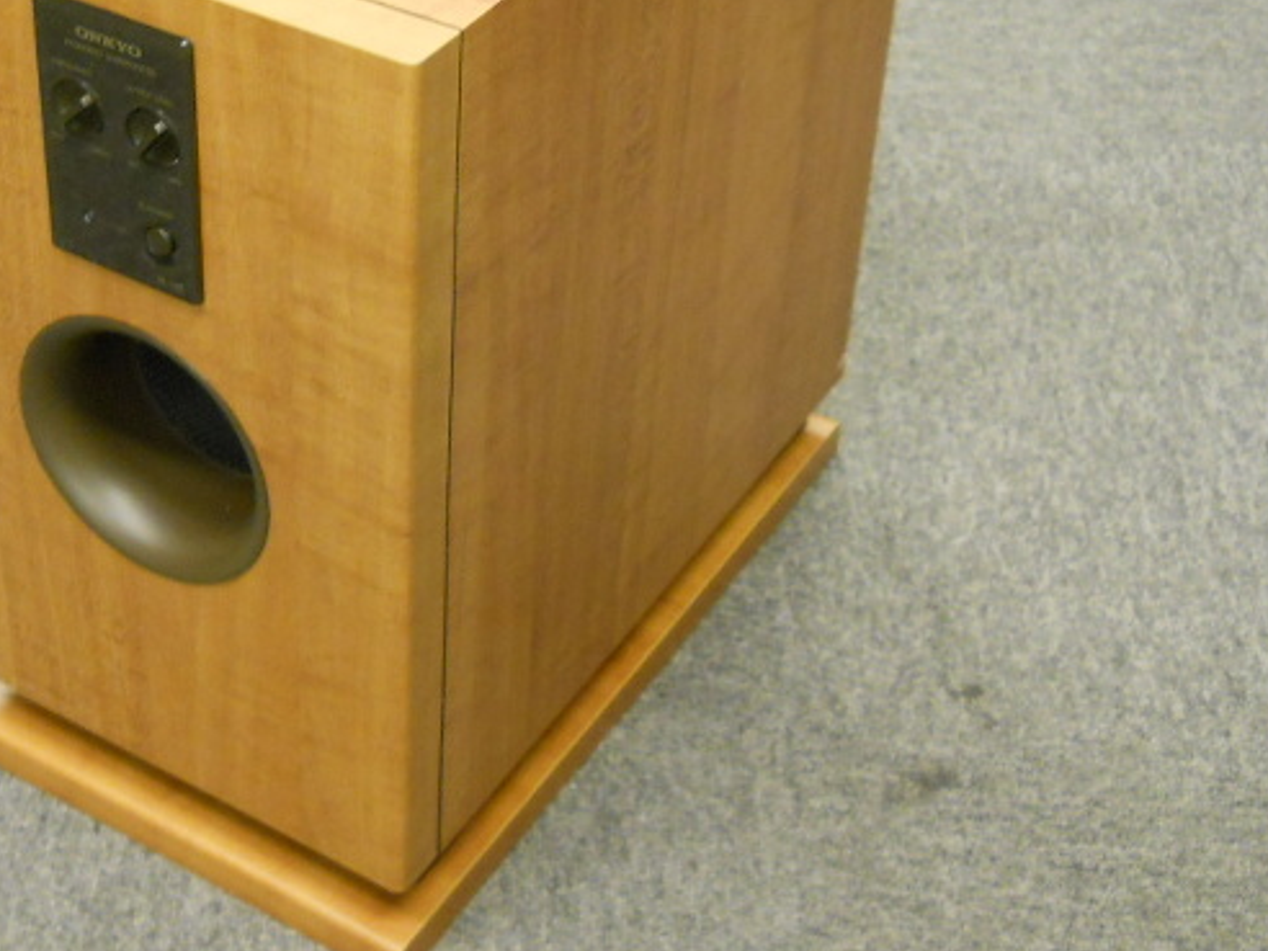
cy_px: 287
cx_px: 327
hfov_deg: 29.4
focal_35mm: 65
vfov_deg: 22.5
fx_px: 2381
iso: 400
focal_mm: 6.72
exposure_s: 1/20
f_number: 3.1
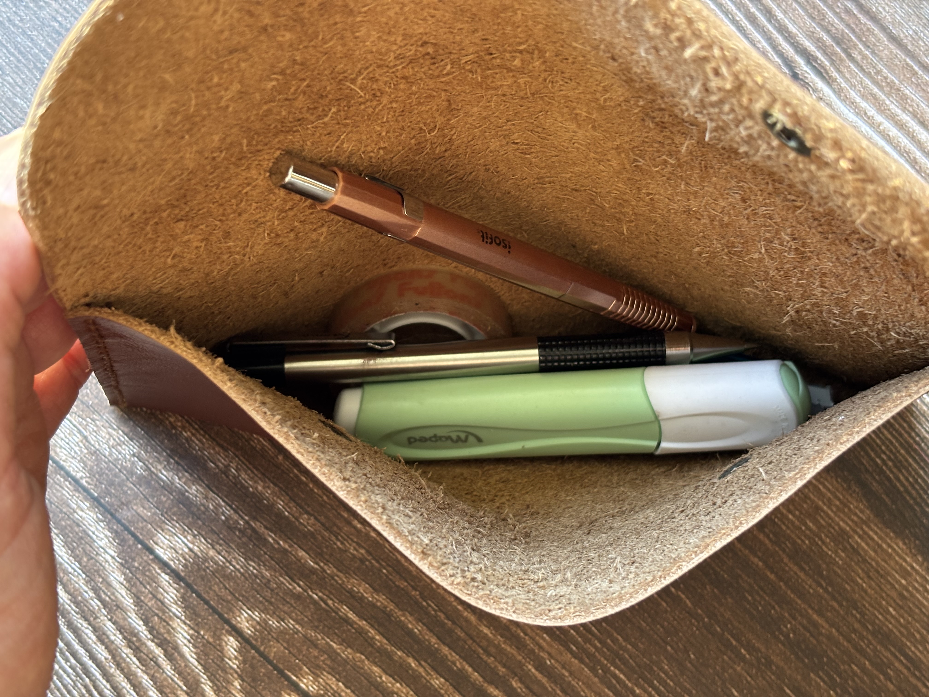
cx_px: 464
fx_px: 1396
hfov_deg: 36.8
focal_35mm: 52
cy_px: 348
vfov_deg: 28.0
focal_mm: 5.96
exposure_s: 1/40
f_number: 1.6
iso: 200
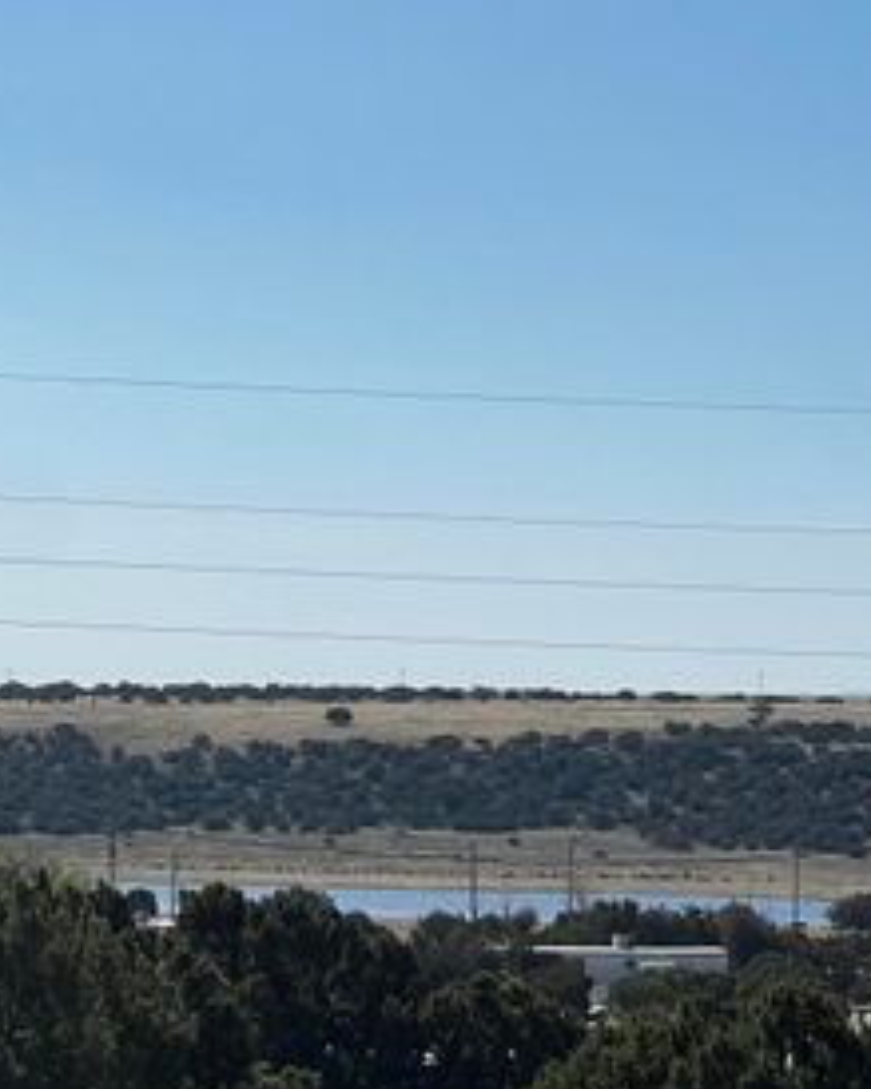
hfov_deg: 8.4
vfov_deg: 10.4
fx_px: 5900
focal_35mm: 183
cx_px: 203
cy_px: 1198
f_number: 2.8
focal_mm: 9
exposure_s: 1/1376
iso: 32
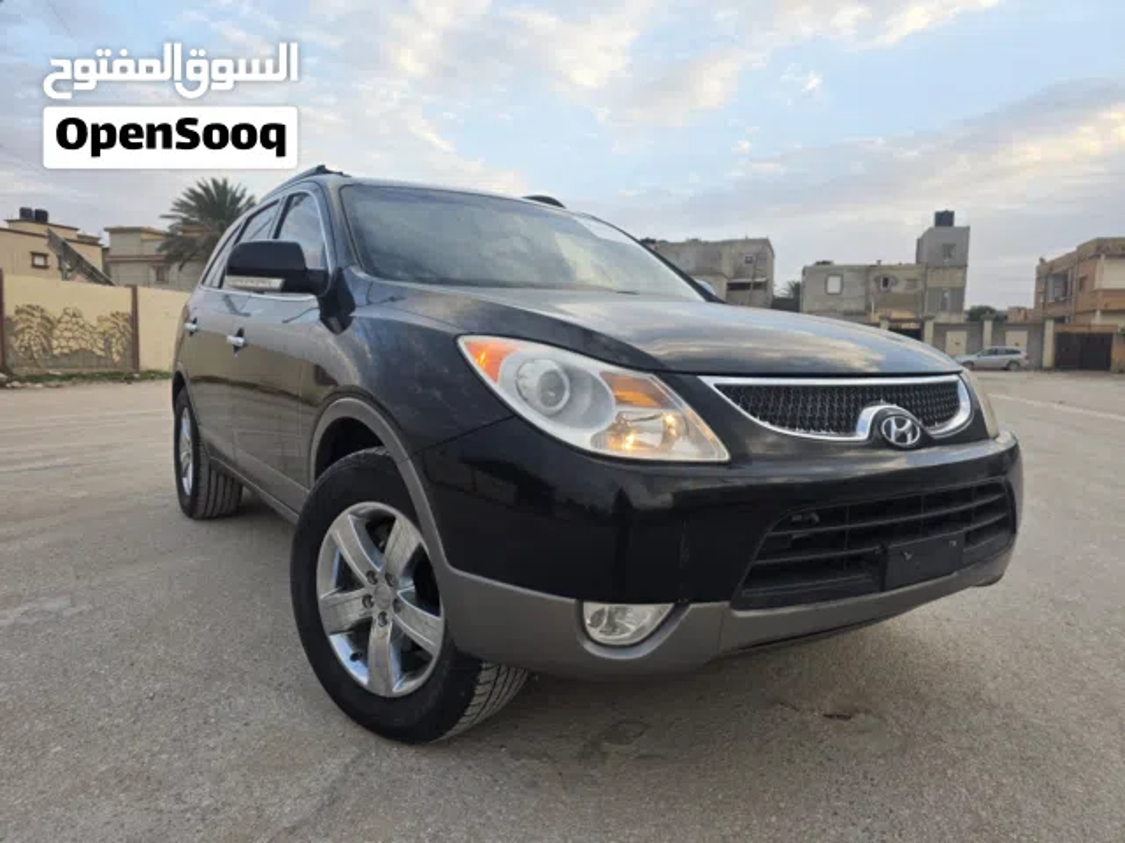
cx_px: 562
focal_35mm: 23
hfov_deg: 73.9
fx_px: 747
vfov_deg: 58.9
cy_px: 422
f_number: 1.7
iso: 40
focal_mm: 6.3
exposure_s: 1/180
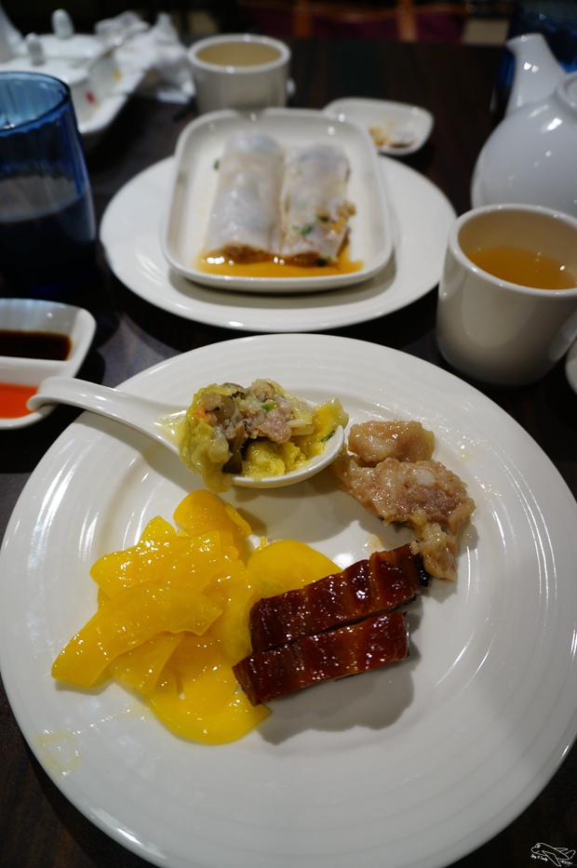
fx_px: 578
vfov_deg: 73.8
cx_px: 288
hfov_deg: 53.0
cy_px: 434
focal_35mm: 24
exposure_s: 1/60
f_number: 3.5
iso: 250
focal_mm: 16
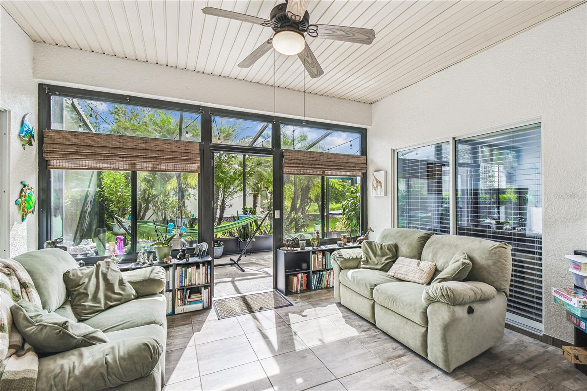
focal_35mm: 15
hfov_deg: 100.4
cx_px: 294
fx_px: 245
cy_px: 196
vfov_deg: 77.3
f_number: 7.1
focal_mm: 10
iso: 100
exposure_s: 1/100
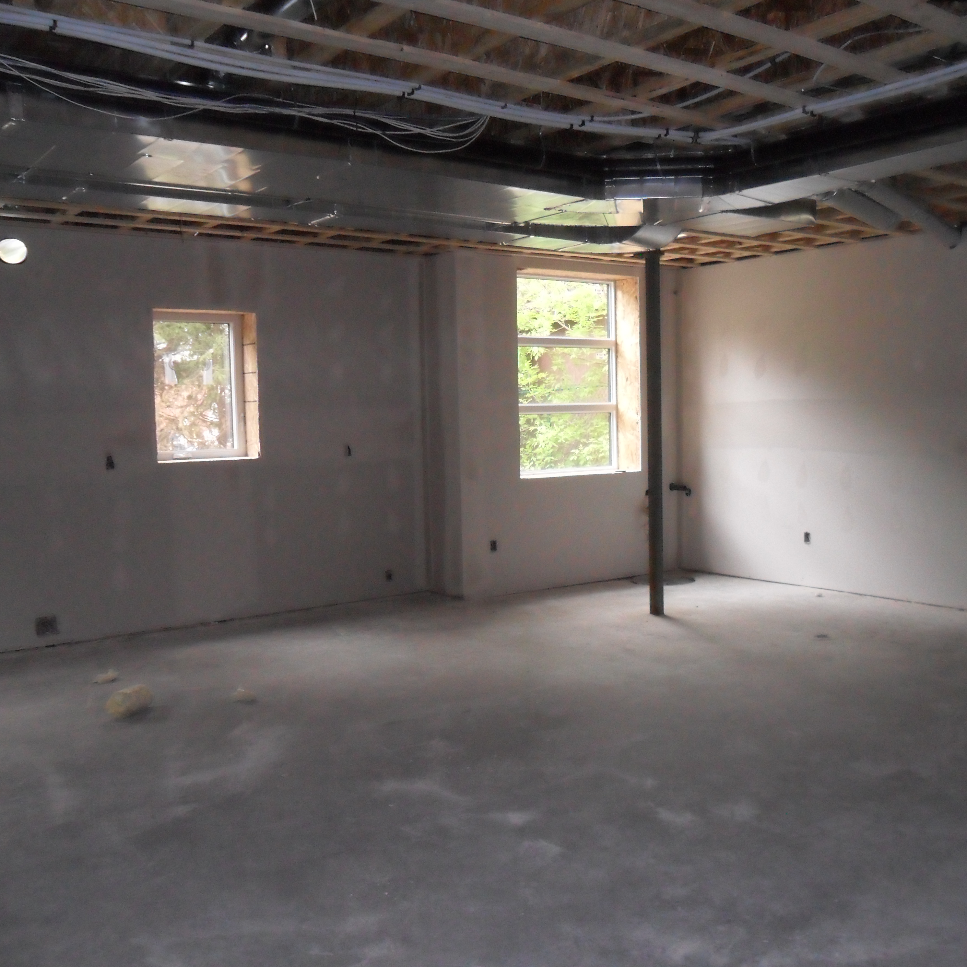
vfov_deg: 51.1
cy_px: 483
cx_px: 561
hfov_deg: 50.9
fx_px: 1011
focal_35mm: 32
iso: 320
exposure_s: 1/45
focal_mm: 4.9
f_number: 3.5
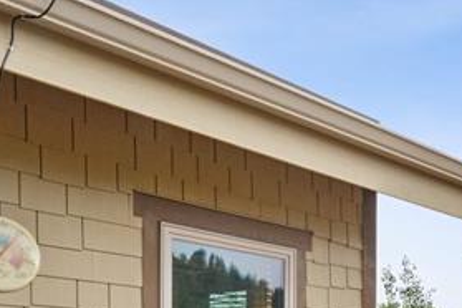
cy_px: 378
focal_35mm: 55
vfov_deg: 22.5
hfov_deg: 31.9
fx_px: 706
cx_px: 513
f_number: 11
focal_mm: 15
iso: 100
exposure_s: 1/5
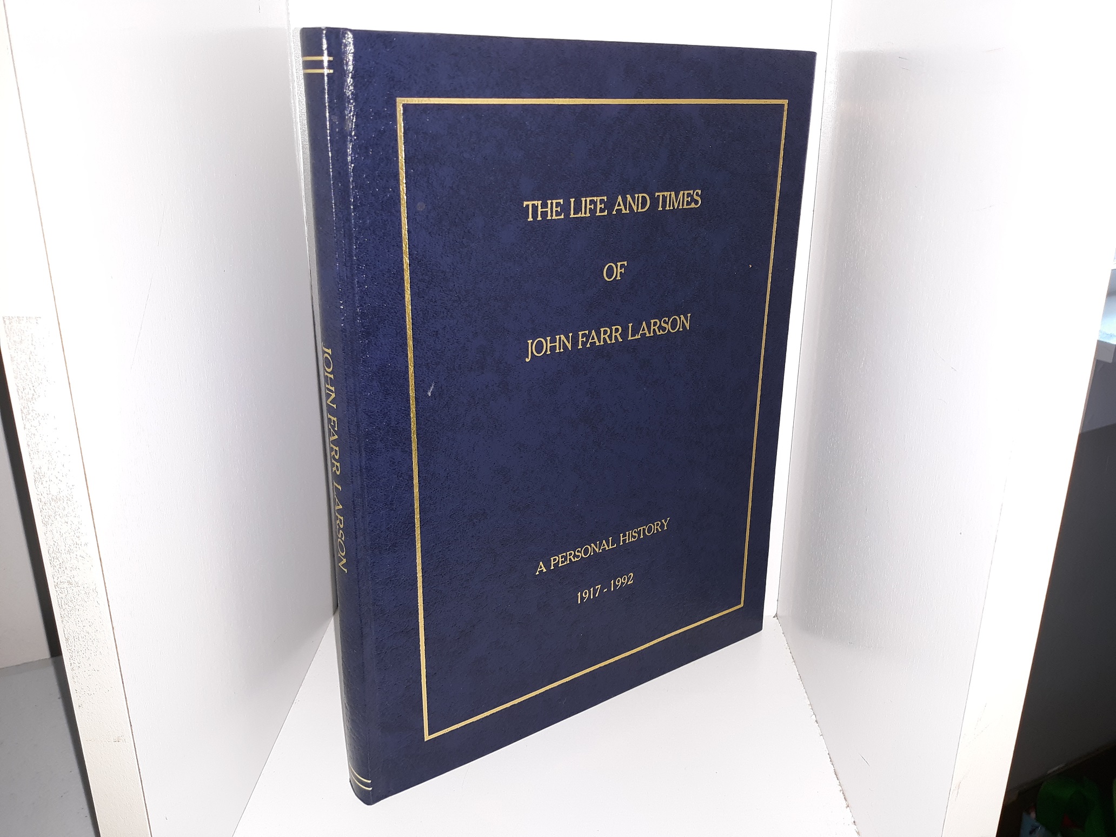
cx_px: 558
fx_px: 903
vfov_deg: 49.7
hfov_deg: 63.4
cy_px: 418
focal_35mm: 28
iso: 40
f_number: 1.7
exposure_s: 1/40
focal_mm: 3.7
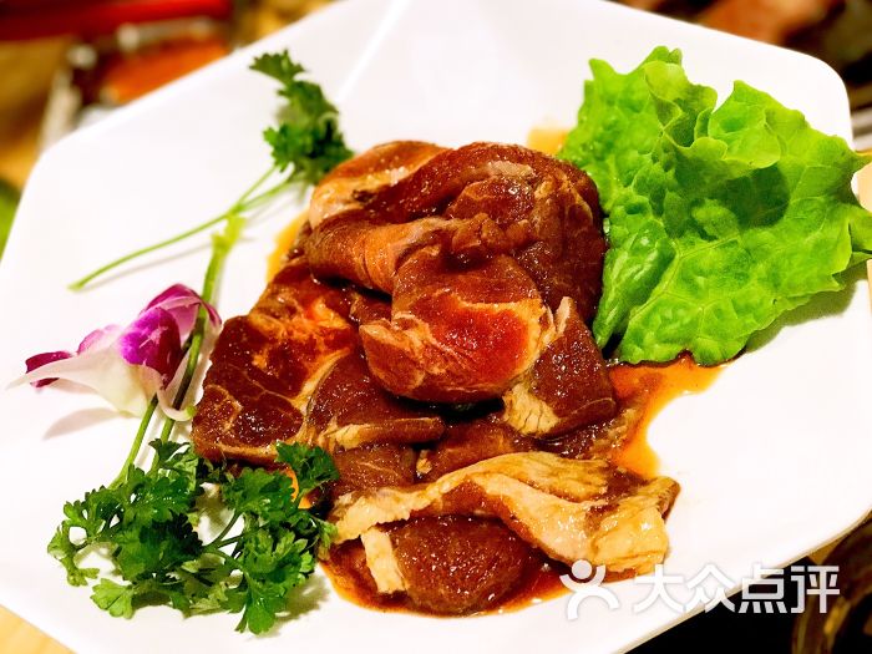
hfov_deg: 33.8
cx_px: 436
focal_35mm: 57
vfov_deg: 25.7
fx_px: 1436
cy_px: 327
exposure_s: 1/50
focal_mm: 6.6
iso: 320
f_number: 2.8
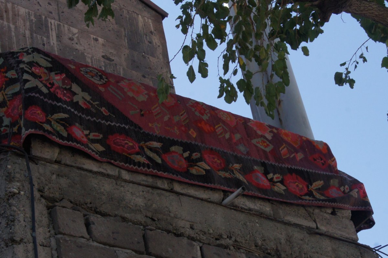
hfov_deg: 24.6
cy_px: 129
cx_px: 194
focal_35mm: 82
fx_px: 889
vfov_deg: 16.5
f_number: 13
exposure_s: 1/400
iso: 800
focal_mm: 55
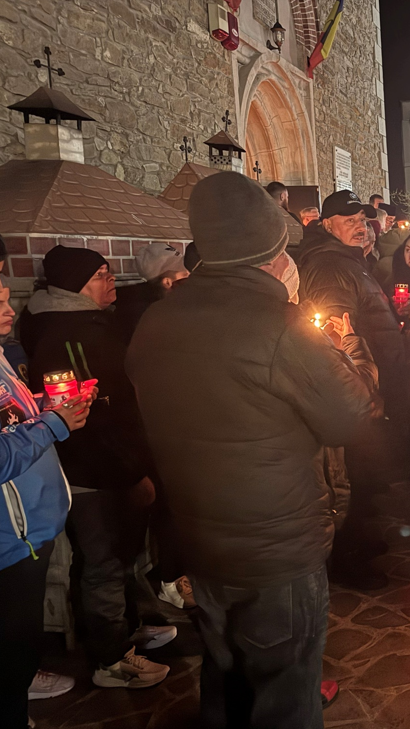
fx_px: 677
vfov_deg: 56.6
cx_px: 486
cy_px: 364
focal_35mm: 35
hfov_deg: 29.3
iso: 1600
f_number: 1.78
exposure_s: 1/25
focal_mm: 6.76
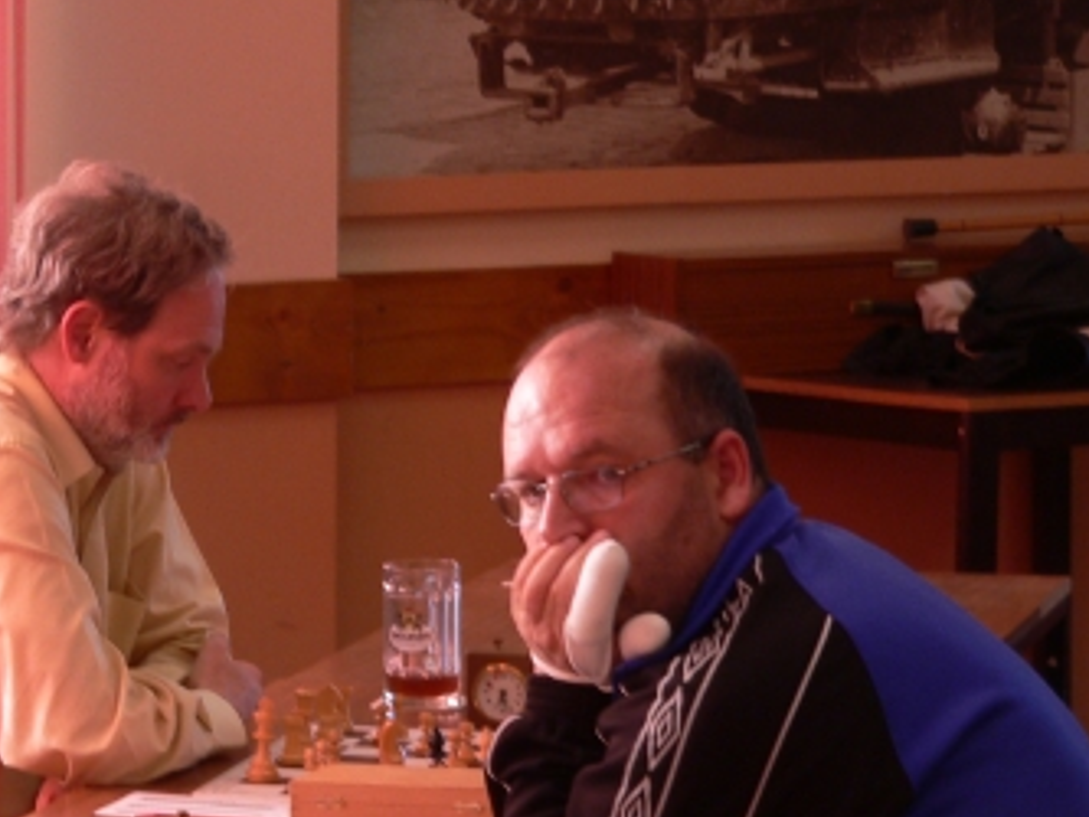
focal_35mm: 200
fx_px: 6294
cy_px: 595
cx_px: 134
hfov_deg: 9.8
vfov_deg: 7.4
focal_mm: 17.2
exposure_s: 1/40
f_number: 2.8
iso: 100
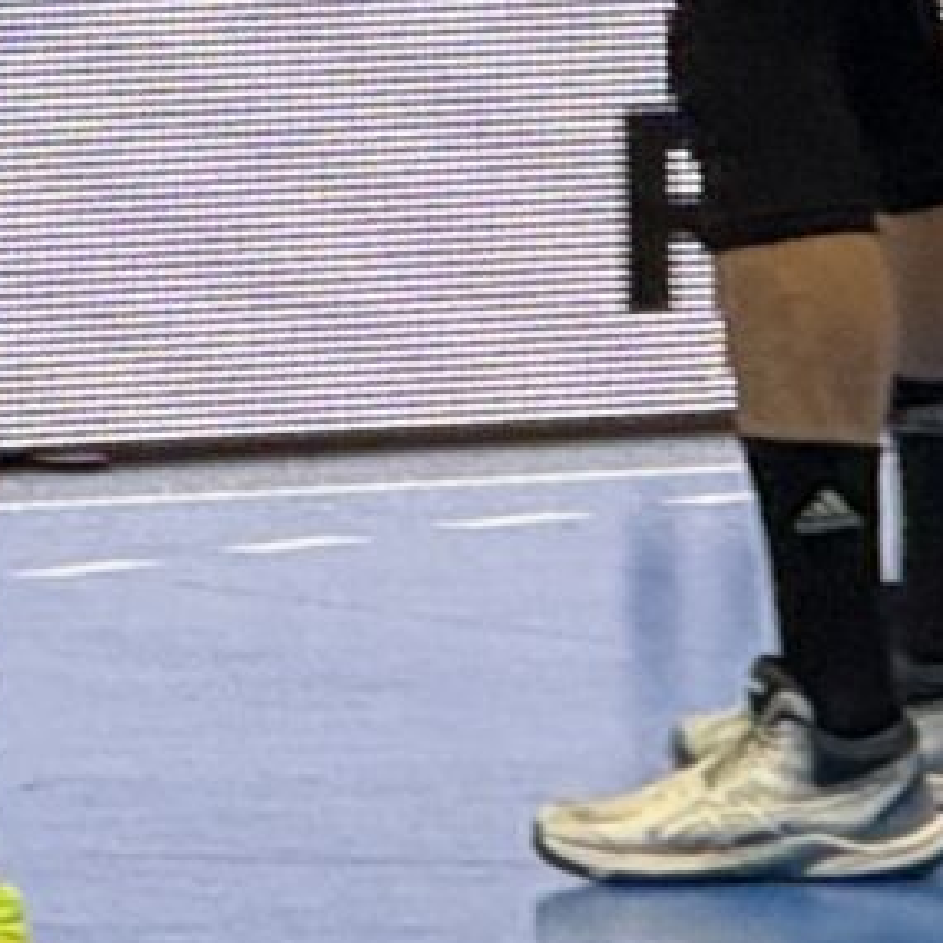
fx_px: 29372
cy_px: -225
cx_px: 3024
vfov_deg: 1.8
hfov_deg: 1.8
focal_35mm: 953
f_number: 2.8
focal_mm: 15.66
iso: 200
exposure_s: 1/100
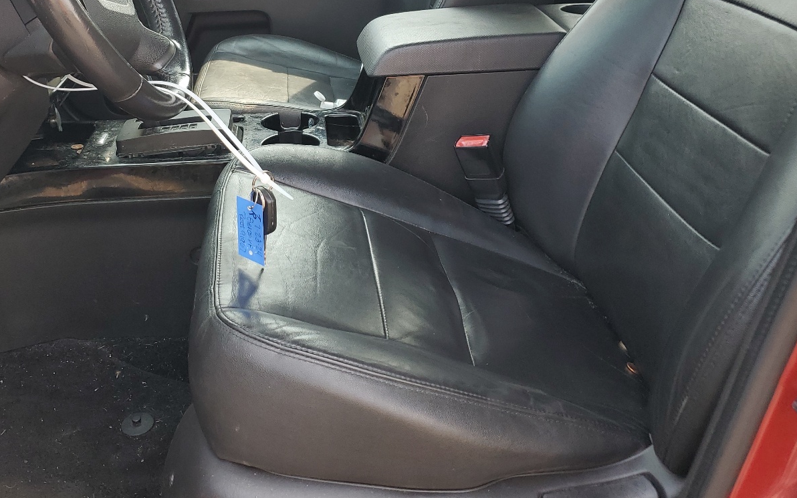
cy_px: 130
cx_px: 274
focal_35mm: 37
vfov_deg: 33.8
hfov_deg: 51.9
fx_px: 804
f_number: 1.5
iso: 50
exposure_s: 1/256
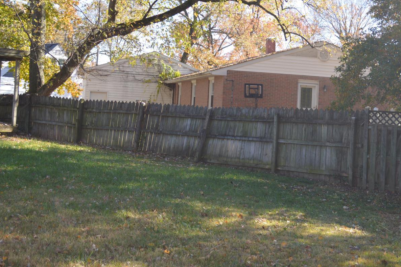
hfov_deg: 34.8
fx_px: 634
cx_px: 264
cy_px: 73
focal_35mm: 57
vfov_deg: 23.5
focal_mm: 22
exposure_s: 1/200
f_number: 4.5
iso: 100
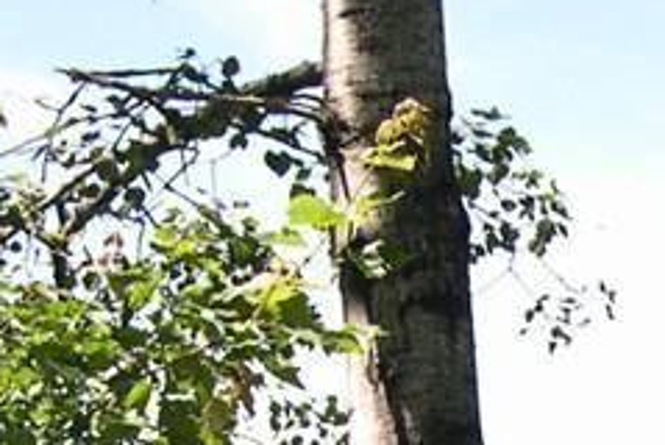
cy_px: 946
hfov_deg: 11.9
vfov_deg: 7.7
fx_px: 3126
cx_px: 779
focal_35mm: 169
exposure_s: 1/494
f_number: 2.8
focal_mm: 8
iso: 100
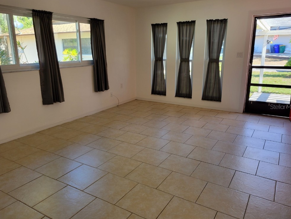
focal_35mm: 27
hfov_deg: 65.3
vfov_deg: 51.4
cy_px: 107
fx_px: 227
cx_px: 147
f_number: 1.8
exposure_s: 1/120
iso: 80
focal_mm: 5.4
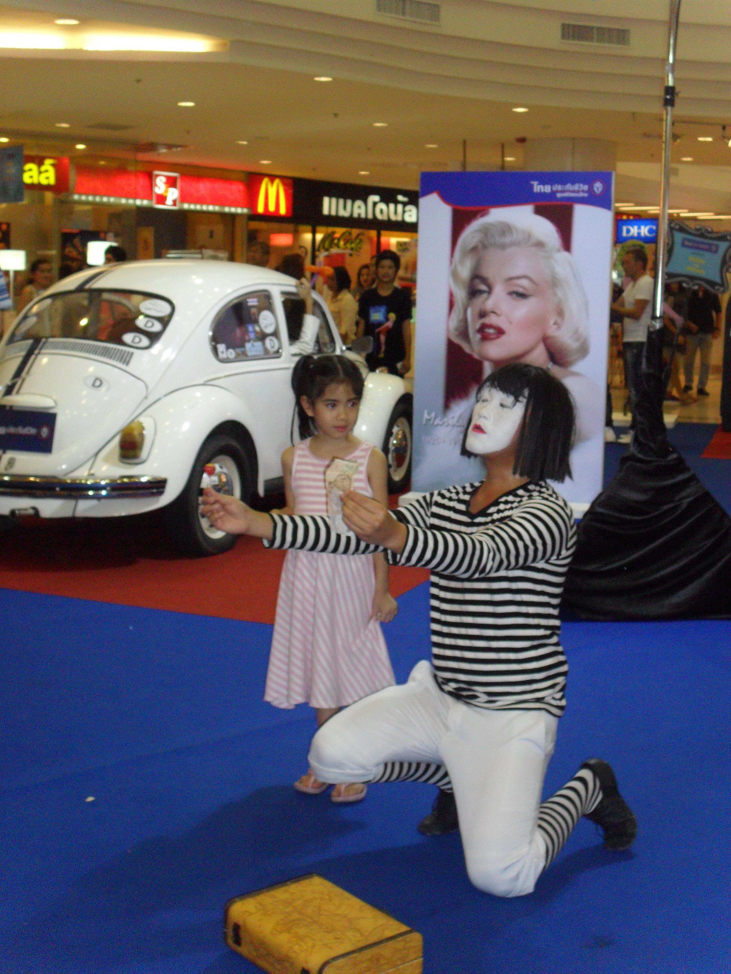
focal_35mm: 49
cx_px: 366
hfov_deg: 29.7
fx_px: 1380
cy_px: 487
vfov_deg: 38.9
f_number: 3.9
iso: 200
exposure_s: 1/45
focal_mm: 8.7
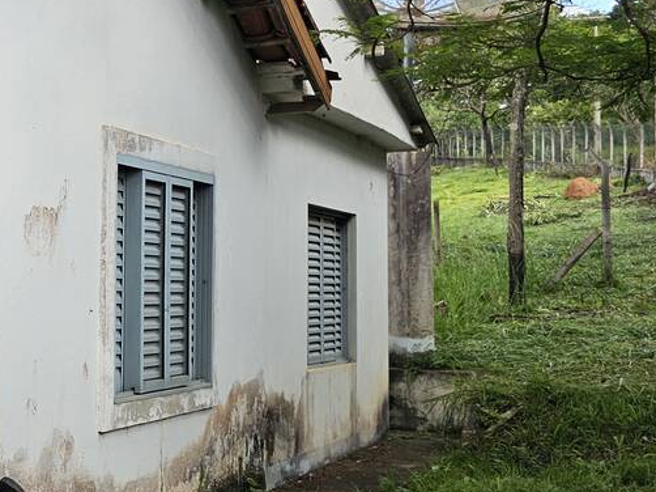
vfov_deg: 22.2
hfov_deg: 25.1
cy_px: 232
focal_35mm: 66
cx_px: -218
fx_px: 1250
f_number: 1.7
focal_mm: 6.3
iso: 10
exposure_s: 1/180
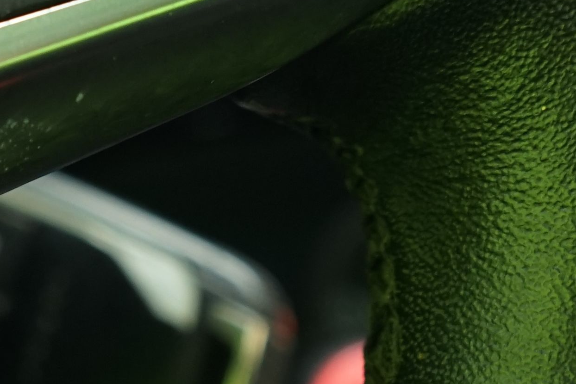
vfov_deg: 9.8
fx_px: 2160
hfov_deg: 14.3
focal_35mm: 135
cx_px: -263
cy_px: -243
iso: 800
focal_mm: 28
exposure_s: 1/10
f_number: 4.5
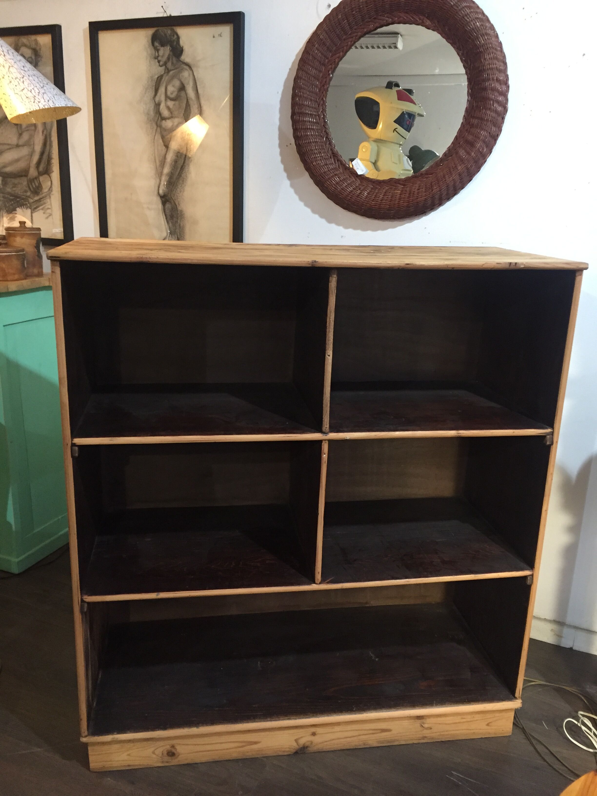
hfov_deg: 48.2
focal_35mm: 29
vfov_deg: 61.7
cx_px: 298
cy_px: 398
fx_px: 667
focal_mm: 4.15
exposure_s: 1/33
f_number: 2.2
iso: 250
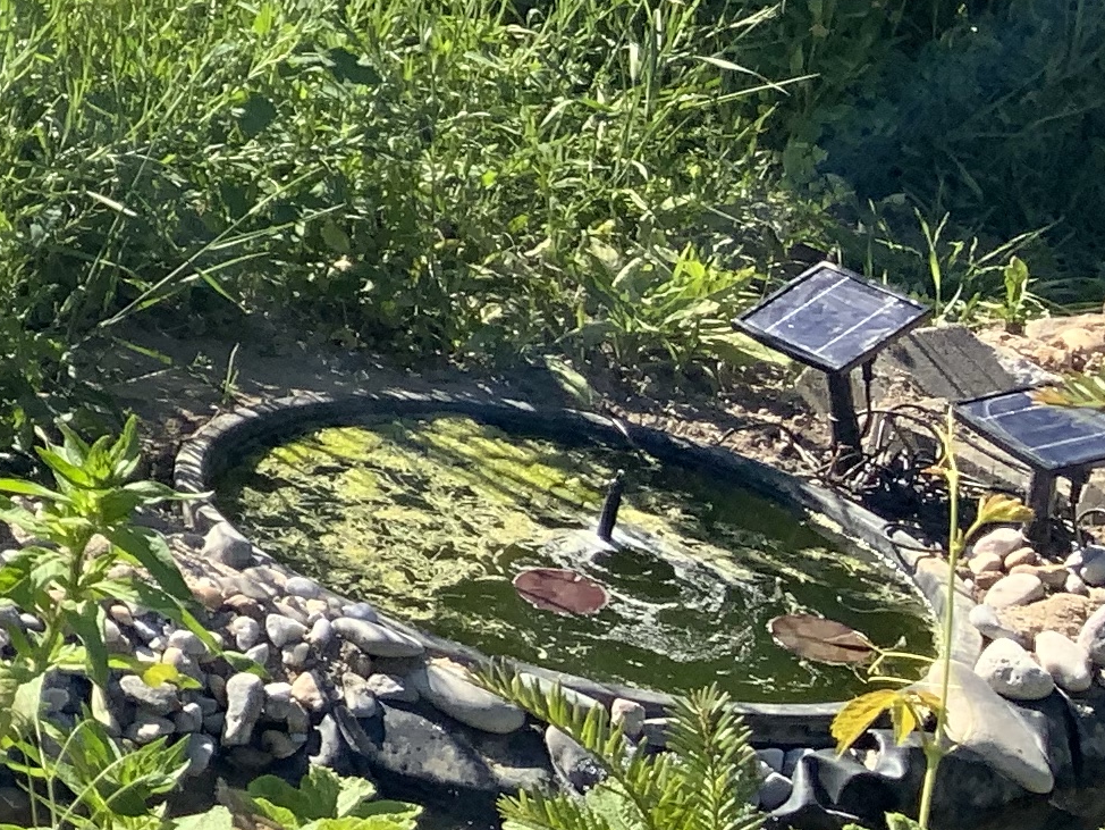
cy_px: -162
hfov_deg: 14.0
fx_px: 3832
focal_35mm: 120
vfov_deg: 12.1
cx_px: -1047
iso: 16
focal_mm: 3
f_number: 1.8
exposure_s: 1/816
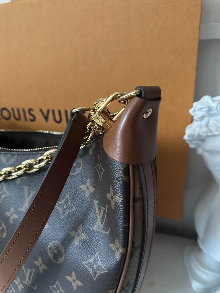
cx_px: 110
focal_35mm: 24
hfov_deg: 56.8
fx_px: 203
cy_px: 146
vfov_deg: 71.6
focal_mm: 6.86
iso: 1000
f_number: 1.78
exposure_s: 1/37
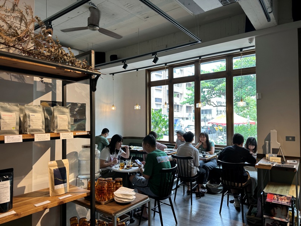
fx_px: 209
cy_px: 113
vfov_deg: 56.8
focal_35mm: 24
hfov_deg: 71.6
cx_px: 150
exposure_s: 1/121
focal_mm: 6.86
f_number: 1.78
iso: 80
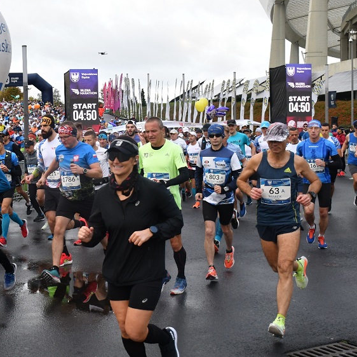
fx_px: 665
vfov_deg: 30.0
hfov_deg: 29.7
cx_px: 100
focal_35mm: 57
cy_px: 167
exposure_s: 1/1000
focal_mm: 24
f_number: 3.8
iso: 1000
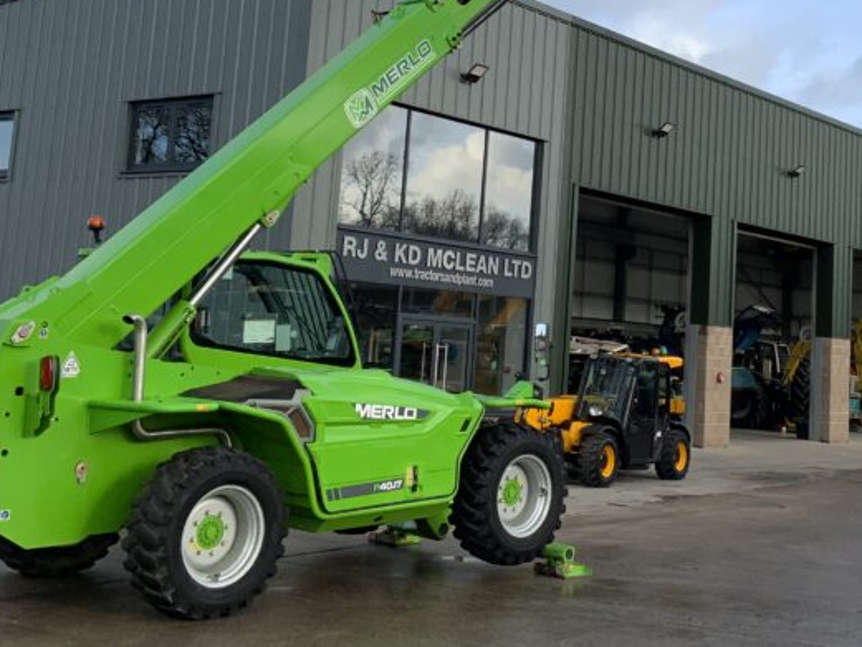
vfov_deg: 25.3
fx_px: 1420
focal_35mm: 57
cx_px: 539
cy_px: 136
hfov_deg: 33.6
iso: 16
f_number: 1.8
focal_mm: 3
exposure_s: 1/1221
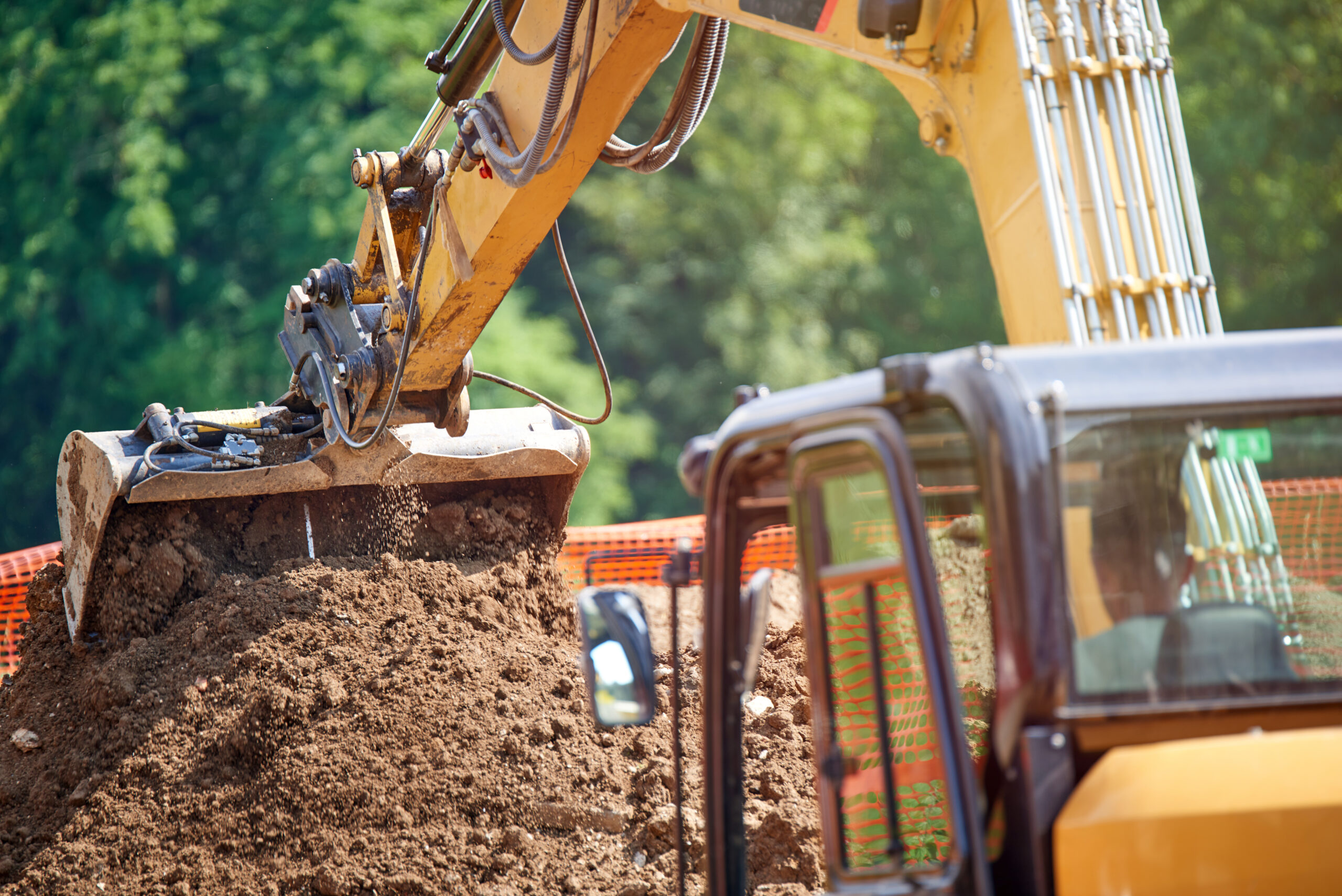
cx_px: 671
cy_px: 448
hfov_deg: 10.3
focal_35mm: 200
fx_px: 7458
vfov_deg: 6.9
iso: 100
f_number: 2.8
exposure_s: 1/400
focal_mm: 200
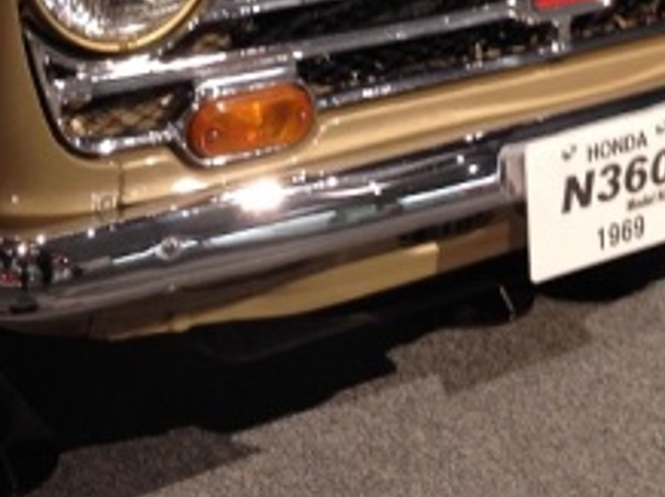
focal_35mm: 97
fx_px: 1861
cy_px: -107
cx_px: 110
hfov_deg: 20.0
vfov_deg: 14.7
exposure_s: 1/20
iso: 80
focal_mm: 4.12
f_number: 2.4
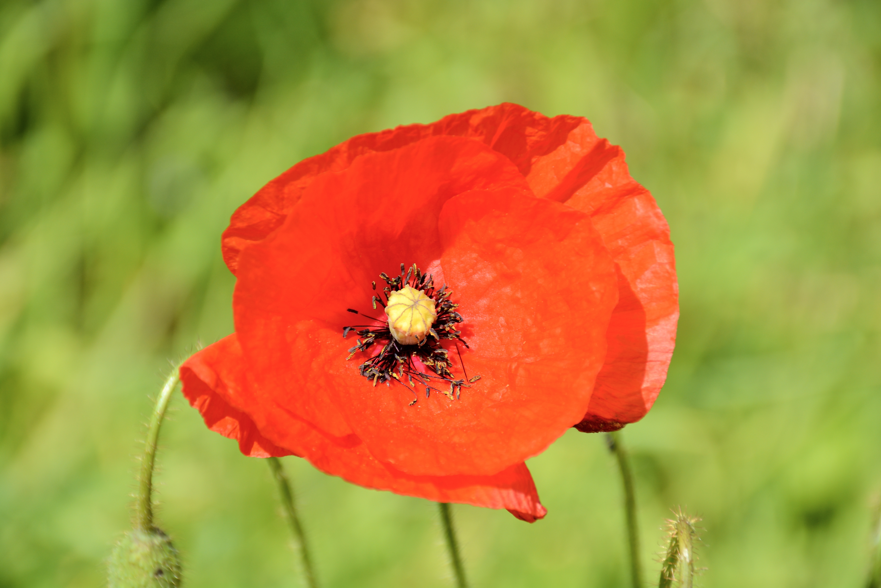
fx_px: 4773
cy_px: 294
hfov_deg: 10.5
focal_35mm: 195
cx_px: 440
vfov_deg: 7.0
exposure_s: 1/250
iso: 125
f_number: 8
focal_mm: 130
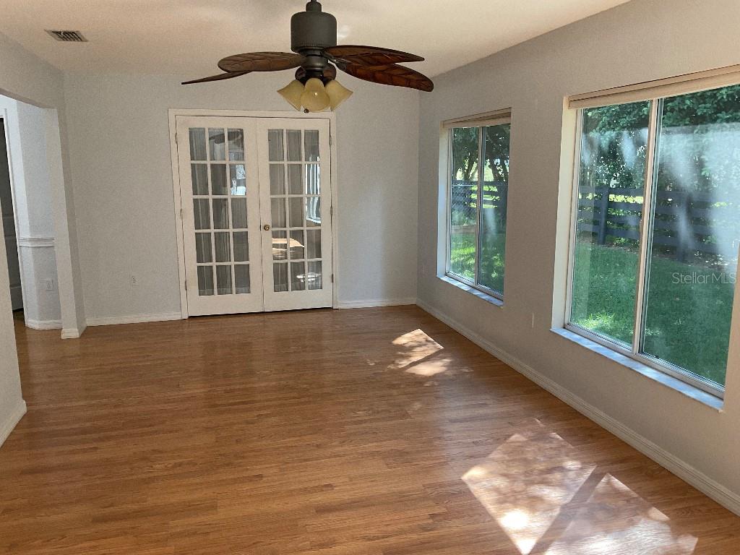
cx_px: 370
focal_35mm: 29
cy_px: 278
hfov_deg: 61.7
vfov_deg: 48.2
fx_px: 620
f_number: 1.8
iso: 64
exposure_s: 1/70
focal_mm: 3
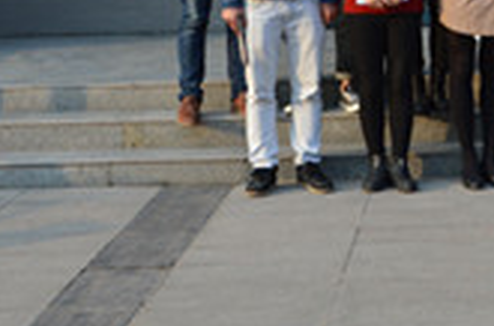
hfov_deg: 15.3
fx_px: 1792
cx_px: 530
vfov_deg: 9.9
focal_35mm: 131
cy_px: -239
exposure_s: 1/125
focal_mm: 24
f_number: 5.6
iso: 220
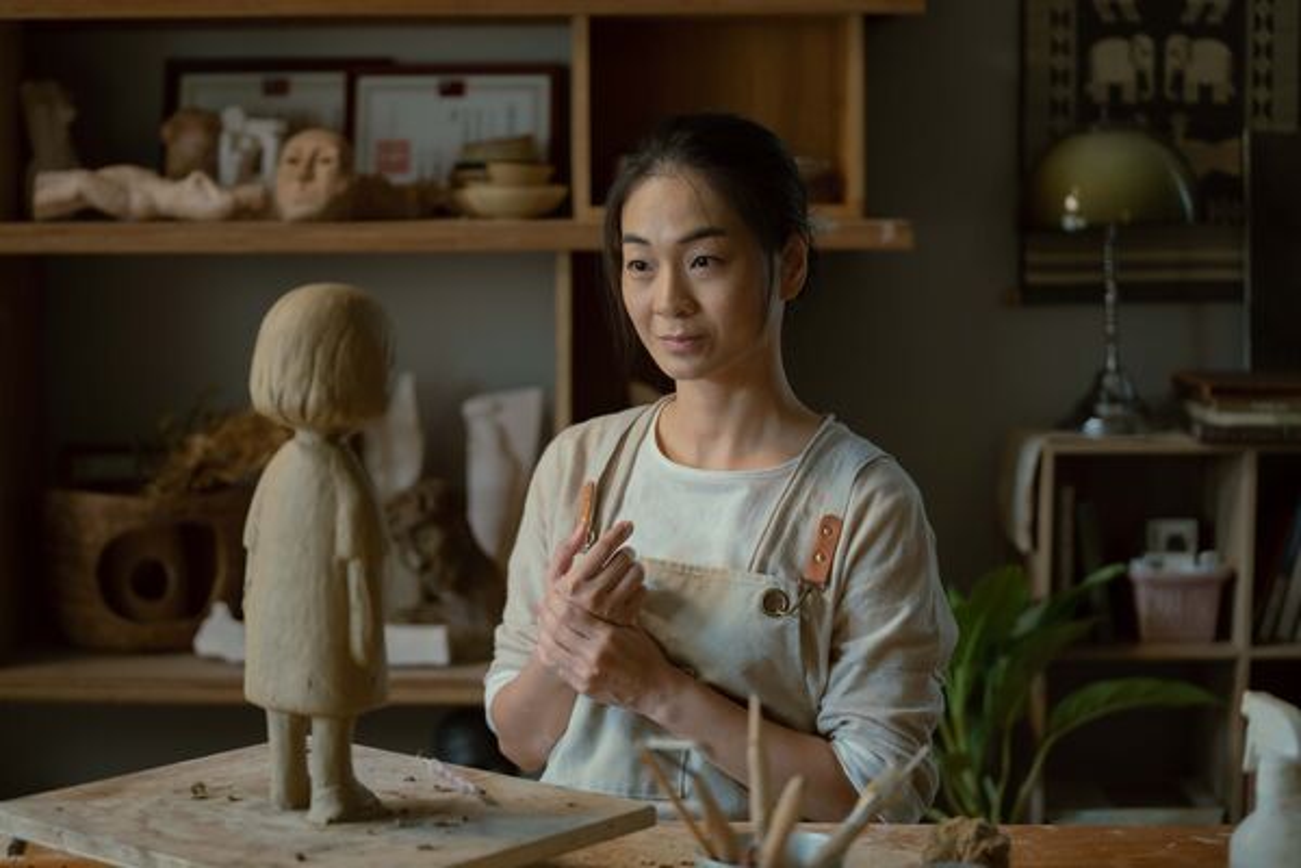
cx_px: 650
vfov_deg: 19.5
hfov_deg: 28.8
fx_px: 2530
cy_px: 434
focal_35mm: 70
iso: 640
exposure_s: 1/160
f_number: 2.8
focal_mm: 70
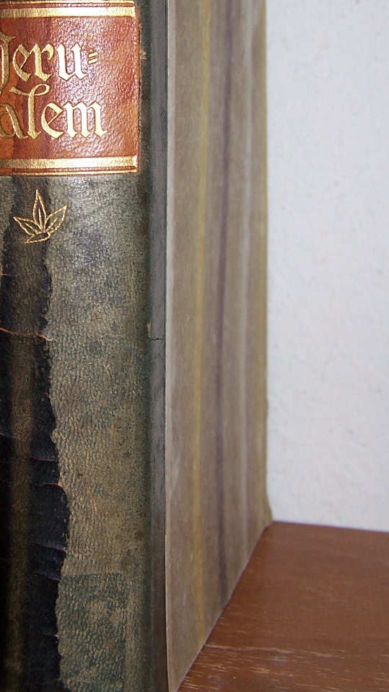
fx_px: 1229
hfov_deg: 17.8
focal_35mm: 67
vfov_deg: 31.1
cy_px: 210
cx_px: 67
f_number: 2.8
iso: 80
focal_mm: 6.3
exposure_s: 1/60
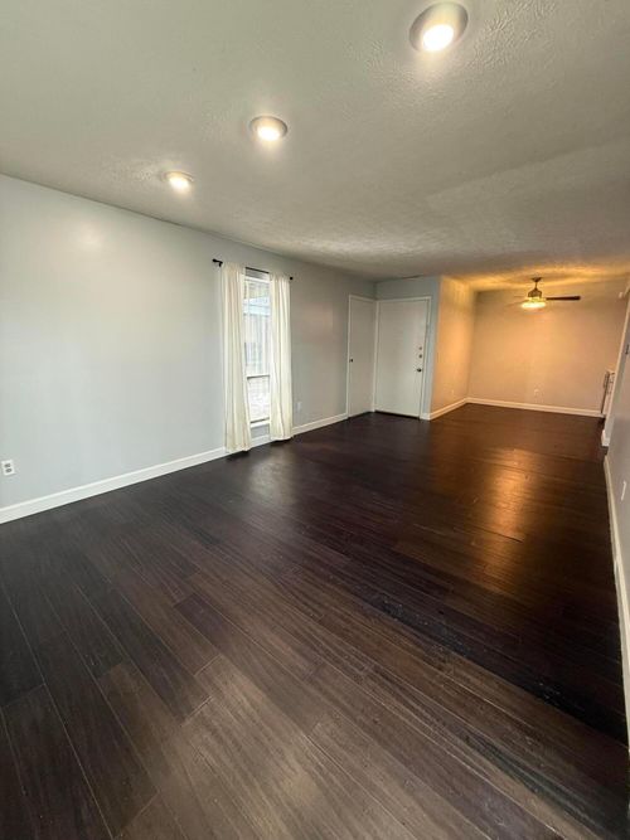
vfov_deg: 102.1
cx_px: 315
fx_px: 340
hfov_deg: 85.7
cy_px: 420
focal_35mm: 14
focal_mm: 2.22
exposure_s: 1/60
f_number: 2.2
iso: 320
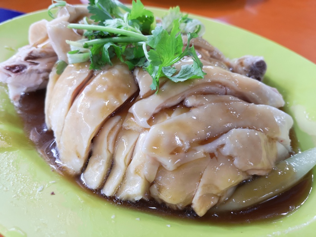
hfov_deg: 65.3
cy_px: 118
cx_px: 158
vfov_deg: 51.4
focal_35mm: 27
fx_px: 246
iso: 200
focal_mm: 3.95
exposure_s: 1/33.3
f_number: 1.8
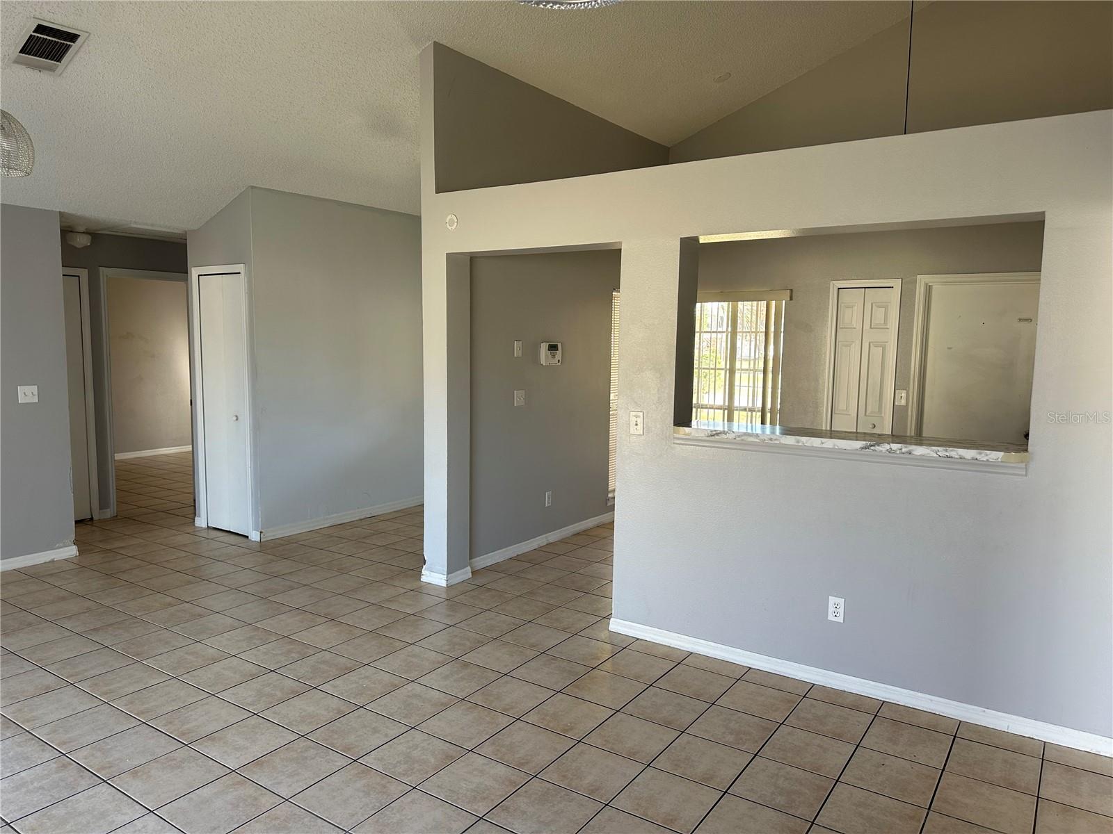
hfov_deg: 71.6
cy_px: 417
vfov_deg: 56.8
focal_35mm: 24
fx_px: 772
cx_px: 556
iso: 100
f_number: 1.78
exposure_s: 1/125
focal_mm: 6.86
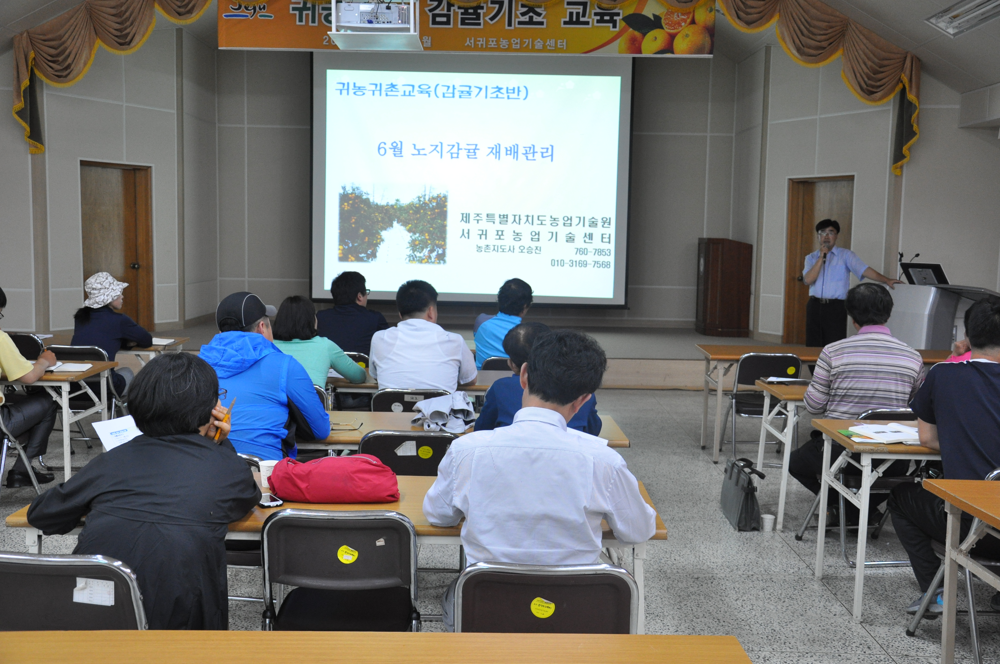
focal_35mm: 38
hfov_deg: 51.3
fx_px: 1040
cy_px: 332
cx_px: 500
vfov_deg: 35.4
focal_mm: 25
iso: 800
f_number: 5.6
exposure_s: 1/30
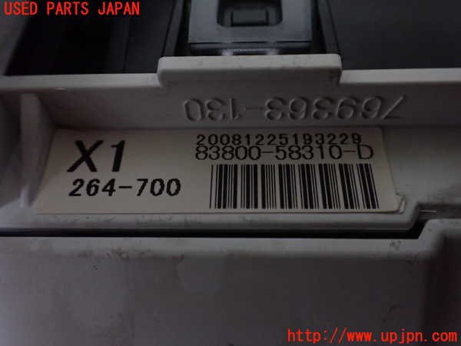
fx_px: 400
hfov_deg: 60.0
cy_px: 173
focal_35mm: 30
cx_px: 230
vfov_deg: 46.8
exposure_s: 1/50
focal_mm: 5.4
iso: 800
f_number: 2.3
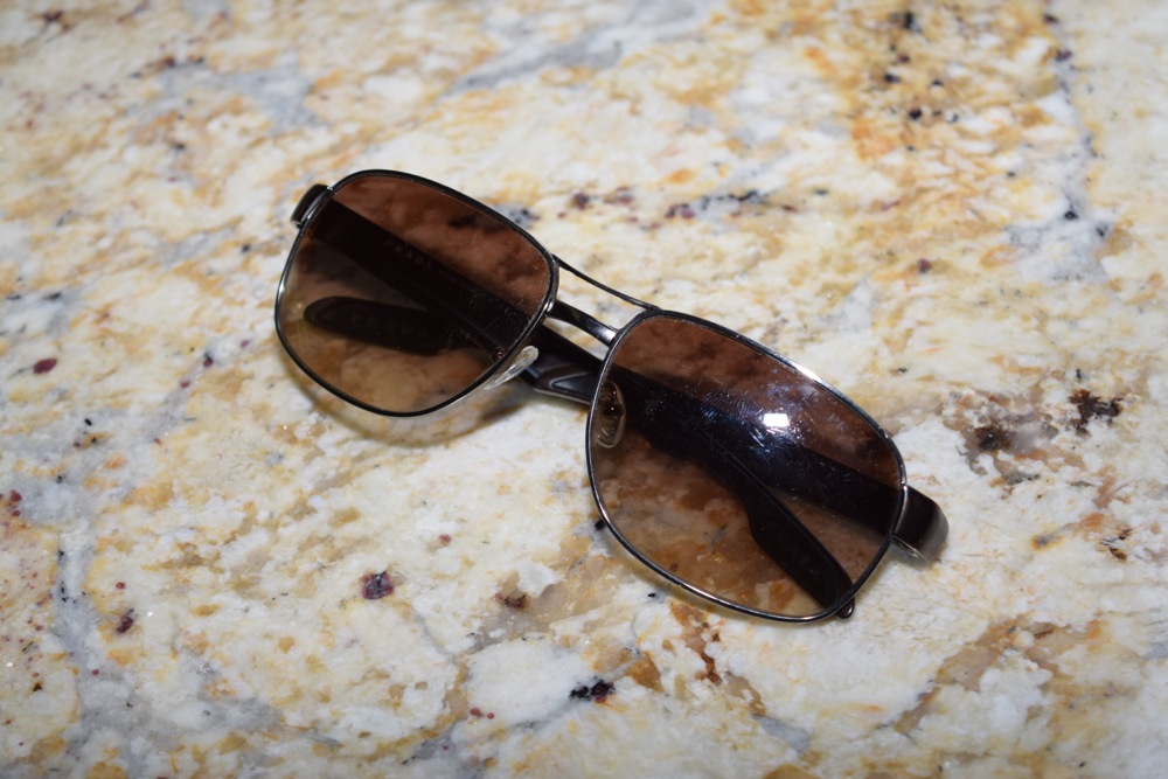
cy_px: 390
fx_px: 2677
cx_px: 584
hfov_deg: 24.6
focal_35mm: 82
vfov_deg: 16.6
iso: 320
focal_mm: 55
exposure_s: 1/100
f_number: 5.6
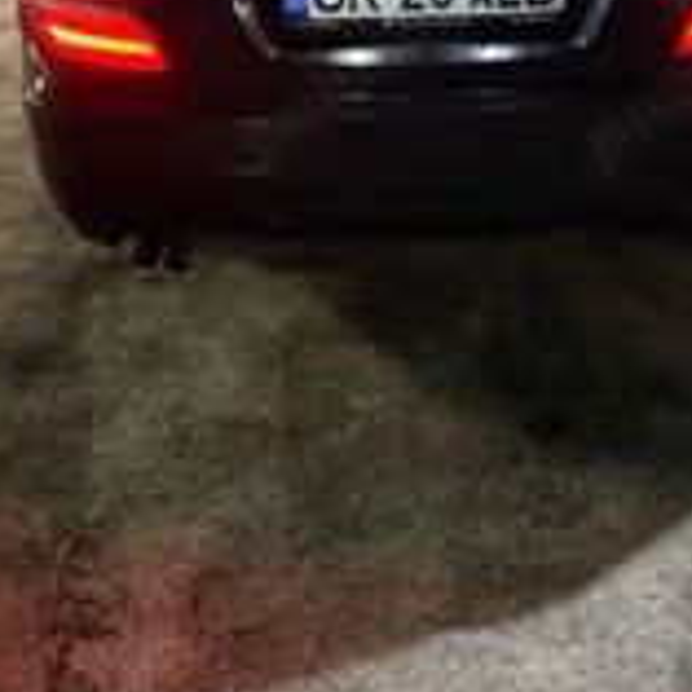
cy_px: 106
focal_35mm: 54
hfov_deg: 31.3
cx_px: 472
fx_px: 1221
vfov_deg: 30.6
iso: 800
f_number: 1.78
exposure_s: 1/33
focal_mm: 6.76
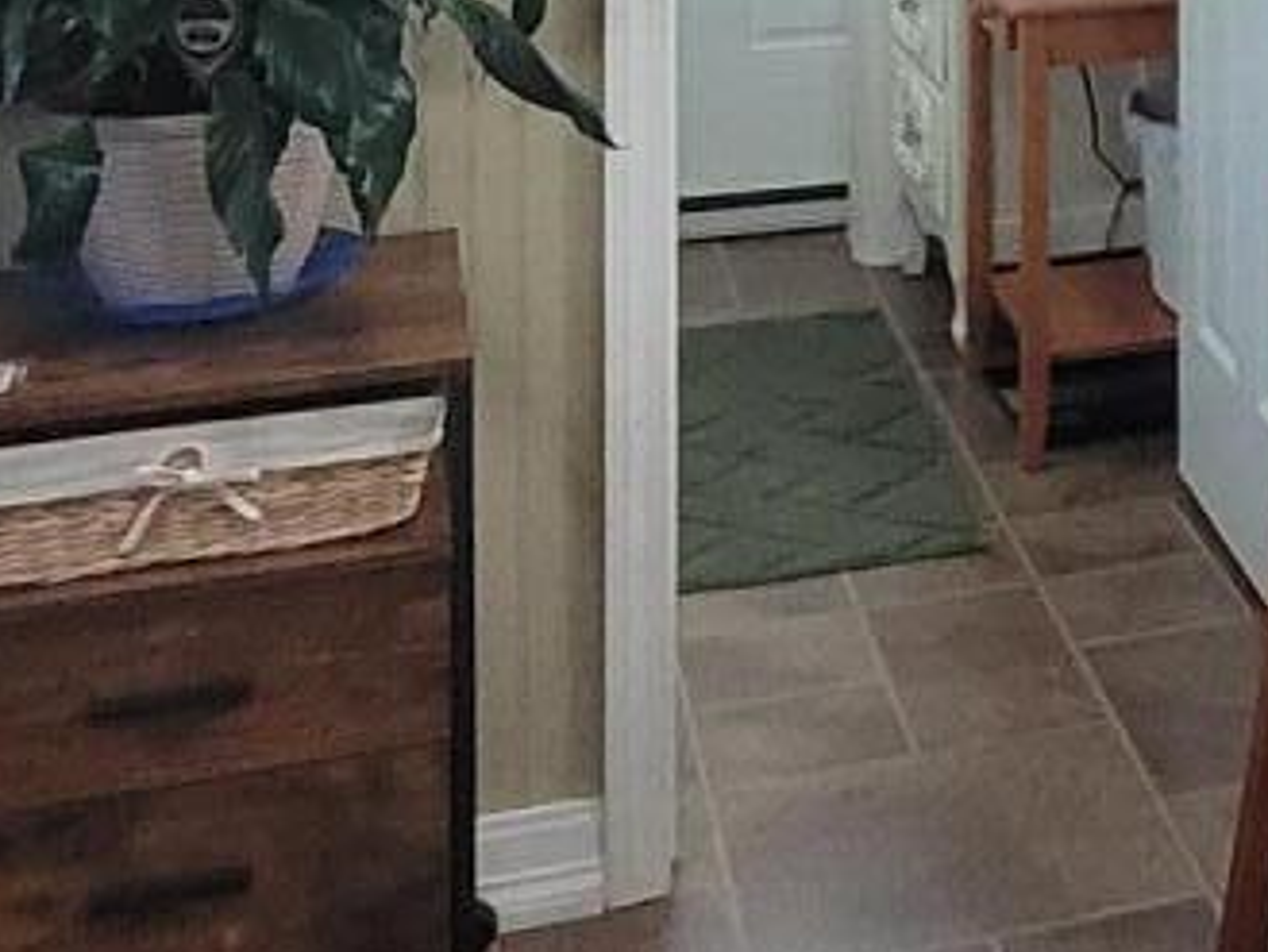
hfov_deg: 21.5
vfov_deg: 17.2
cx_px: 1784
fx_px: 2895
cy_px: -389
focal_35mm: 79
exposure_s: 1/60
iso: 250
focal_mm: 1.74
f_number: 2.2
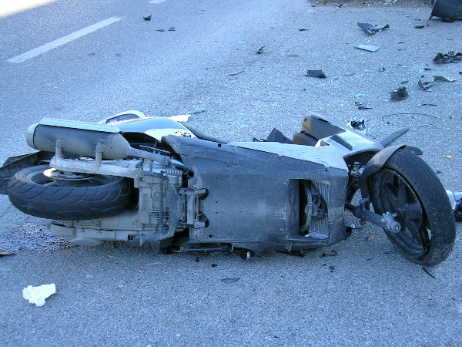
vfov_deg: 24.0
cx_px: 231
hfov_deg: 31.7
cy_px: 174
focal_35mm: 61
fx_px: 814
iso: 50
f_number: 3.5
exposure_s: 1/51.6
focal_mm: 9.3
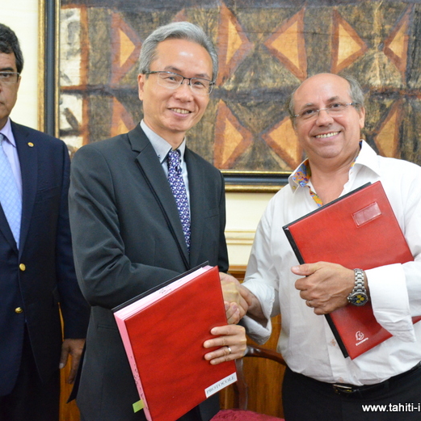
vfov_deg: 39.2
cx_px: 161
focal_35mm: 43
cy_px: 213
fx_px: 592
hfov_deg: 38.9
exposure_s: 1/60
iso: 5000
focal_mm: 22
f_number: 4
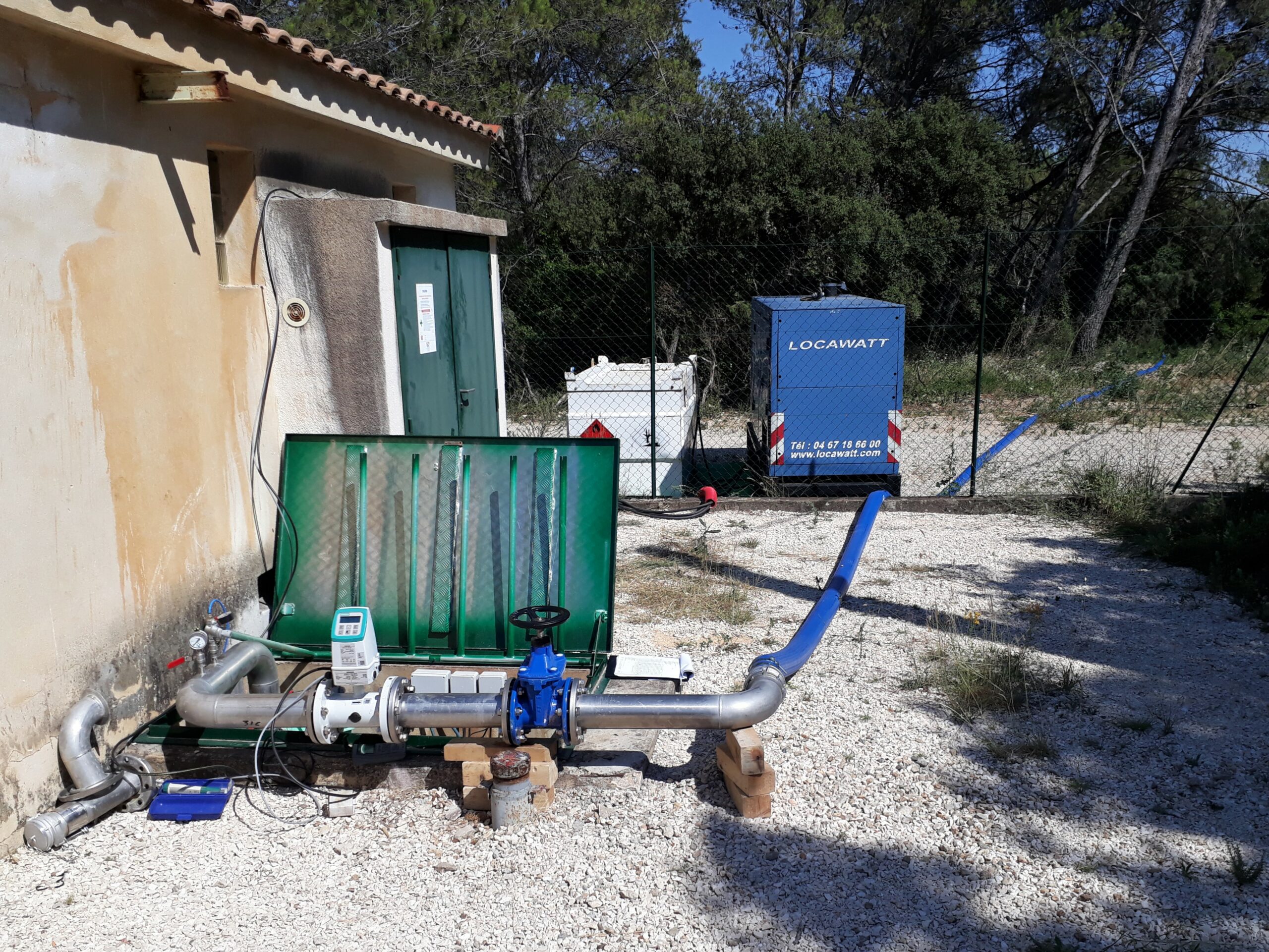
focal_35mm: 27
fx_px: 990
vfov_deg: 51.4
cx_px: 634
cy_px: 476
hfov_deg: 65.3
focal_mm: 3.6
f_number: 1.9
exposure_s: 1/1972
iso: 40
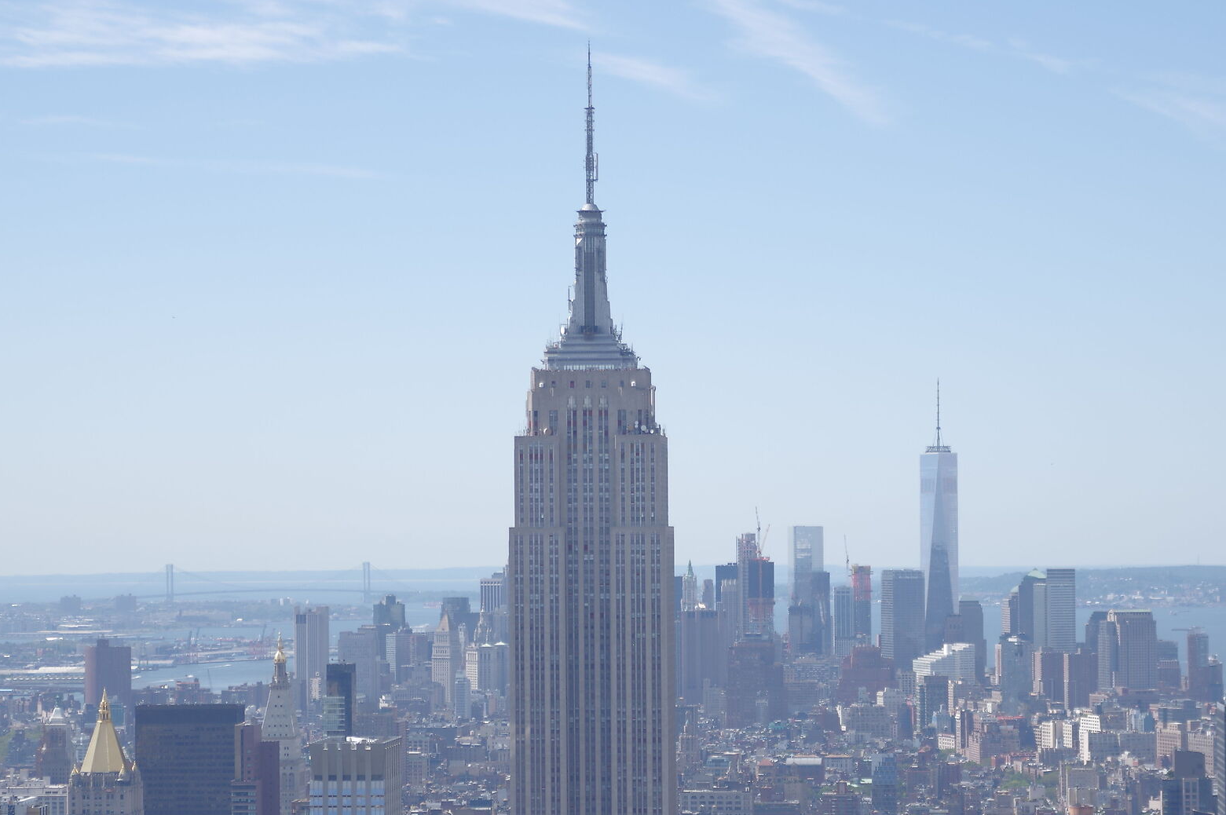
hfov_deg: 19.8
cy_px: 500
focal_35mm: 103
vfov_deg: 13.3
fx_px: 3505
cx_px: 686
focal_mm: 45
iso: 100
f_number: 2.8
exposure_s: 1/1250
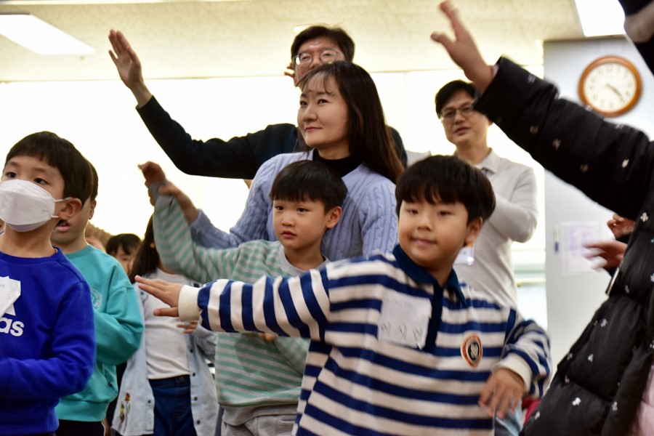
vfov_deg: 12.2
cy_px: 218
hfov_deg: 18.2
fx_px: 2044
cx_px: 327
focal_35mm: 112
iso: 800
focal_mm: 75
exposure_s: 1/40
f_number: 7.1
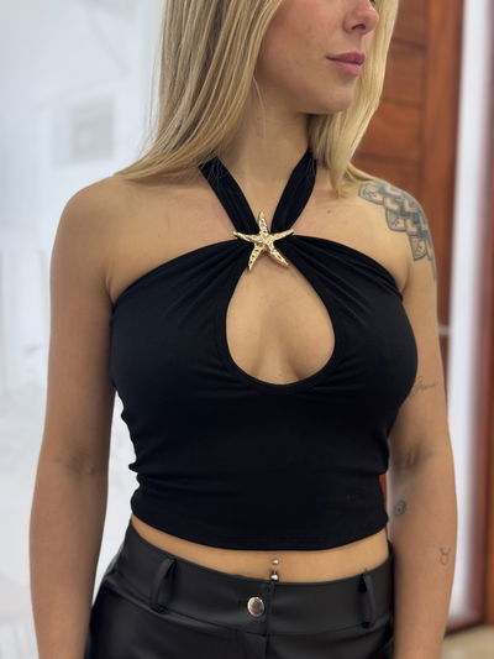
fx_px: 913
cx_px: 247
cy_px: 330
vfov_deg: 39.6
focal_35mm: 48
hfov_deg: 30.3
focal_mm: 6.76
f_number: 1.78
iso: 125
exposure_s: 1/100
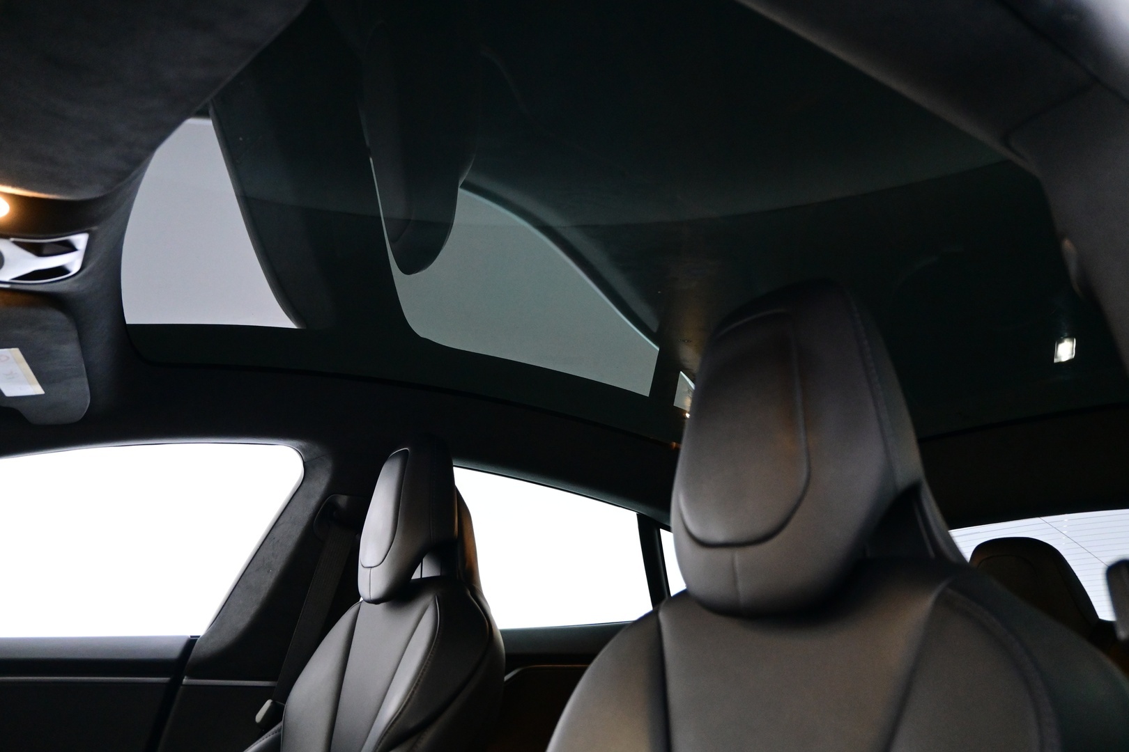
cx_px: 564
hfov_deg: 63.2
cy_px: 376
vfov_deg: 44.6
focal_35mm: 29
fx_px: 917
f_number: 3.8
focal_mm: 19.5
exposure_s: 1/30
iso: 3600
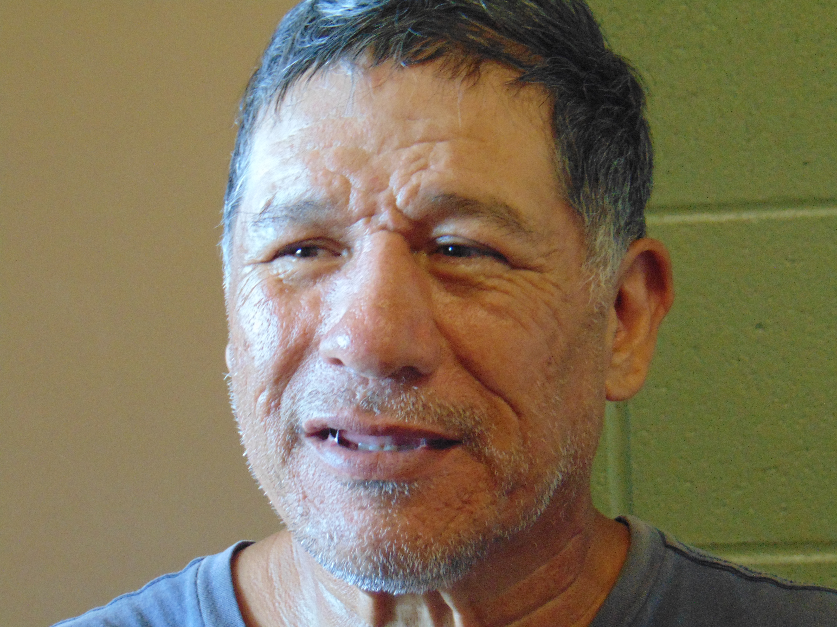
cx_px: 418
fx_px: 3216
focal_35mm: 133
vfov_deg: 11.1
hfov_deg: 14.8
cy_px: 314
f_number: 4
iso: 500
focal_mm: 23.9
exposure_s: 1/30
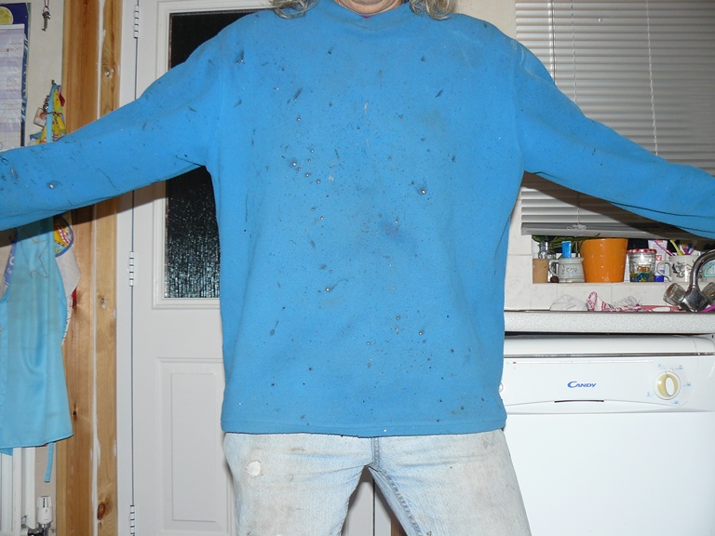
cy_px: 268
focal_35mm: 36
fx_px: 744
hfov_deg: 51.4
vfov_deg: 39.7
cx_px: 358
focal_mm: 6
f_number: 2.8
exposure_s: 1/30
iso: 100
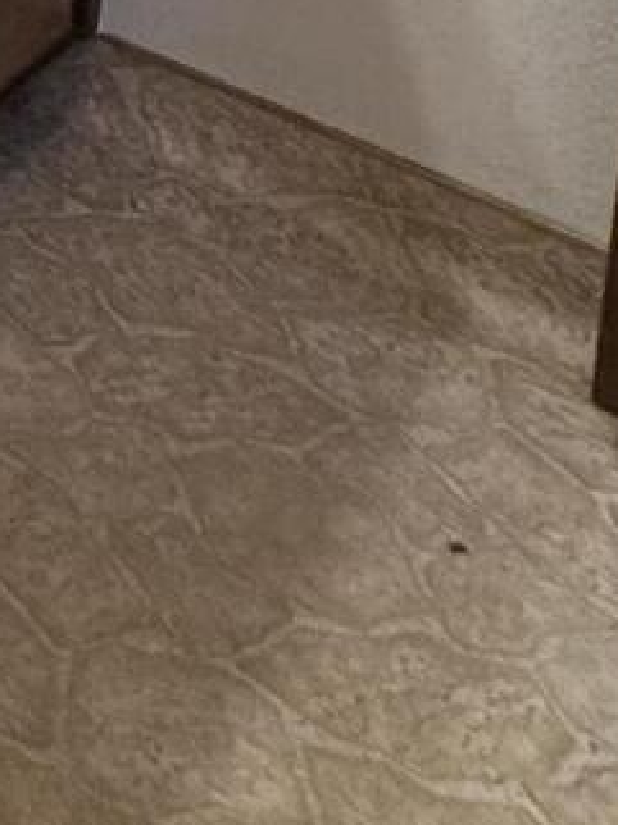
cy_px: -899
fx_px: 2074
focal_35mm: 87
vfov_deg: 16.3
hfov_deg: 13.5
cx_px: -754
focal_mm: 2.22
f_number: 2.2
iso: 320
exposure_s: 1/120
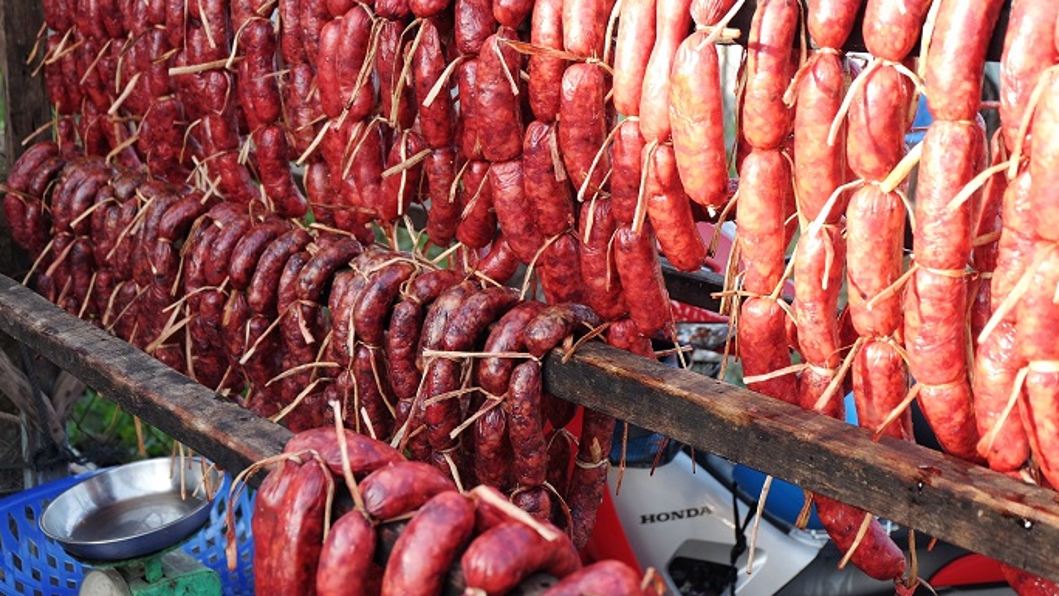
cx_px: 531
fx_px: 1264
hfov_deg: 45.5
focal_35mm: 45
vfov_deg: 26.5
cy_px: 277
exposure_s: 1/110
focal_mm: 28.2
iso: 200
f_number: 4.5
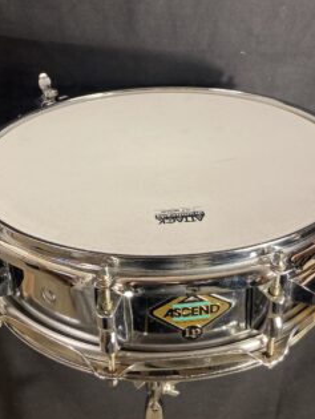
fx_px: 484
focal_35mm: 40
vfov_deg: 46.2
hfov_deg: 36.0
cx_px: 157
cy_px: 149
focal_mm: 3.99
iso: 160
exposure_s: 1/60
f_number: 1.8
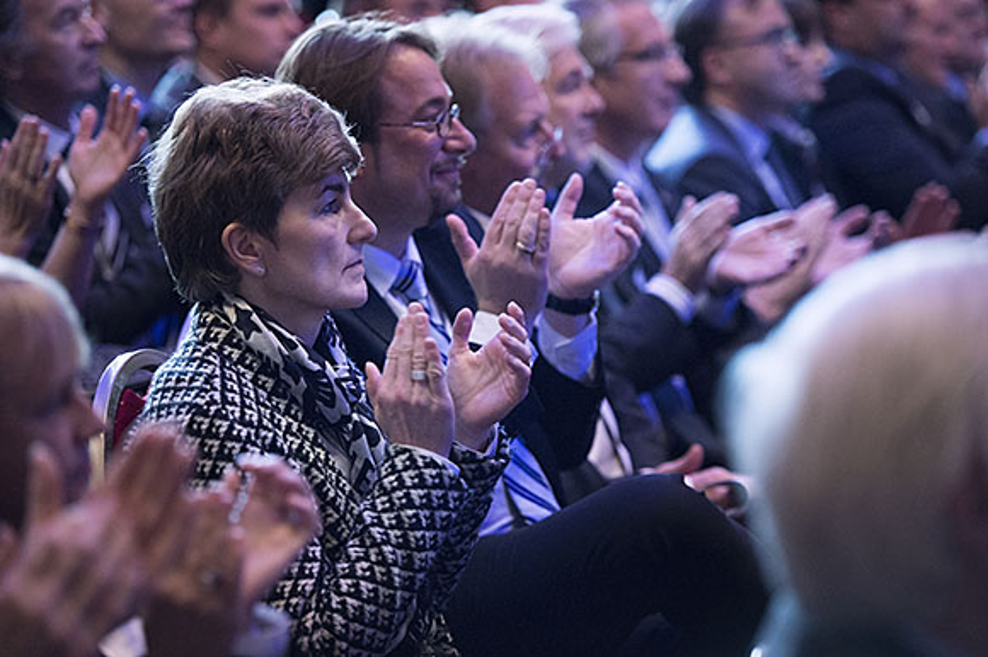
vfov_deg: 9.8
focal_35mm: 140
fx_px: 3840
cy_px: 328
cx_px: 494
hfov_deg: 14.7
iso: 3200
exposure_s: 1/160
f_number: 2.8
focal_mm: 140
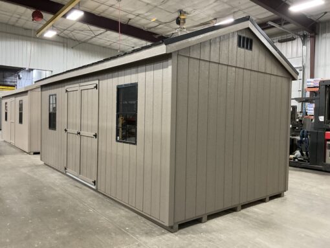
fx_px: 277
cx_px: 165
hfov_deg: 61.6
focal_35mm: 29
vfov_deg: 48.3
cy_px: 124
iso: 250
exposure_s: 1/60
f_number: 1.8
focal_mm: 3
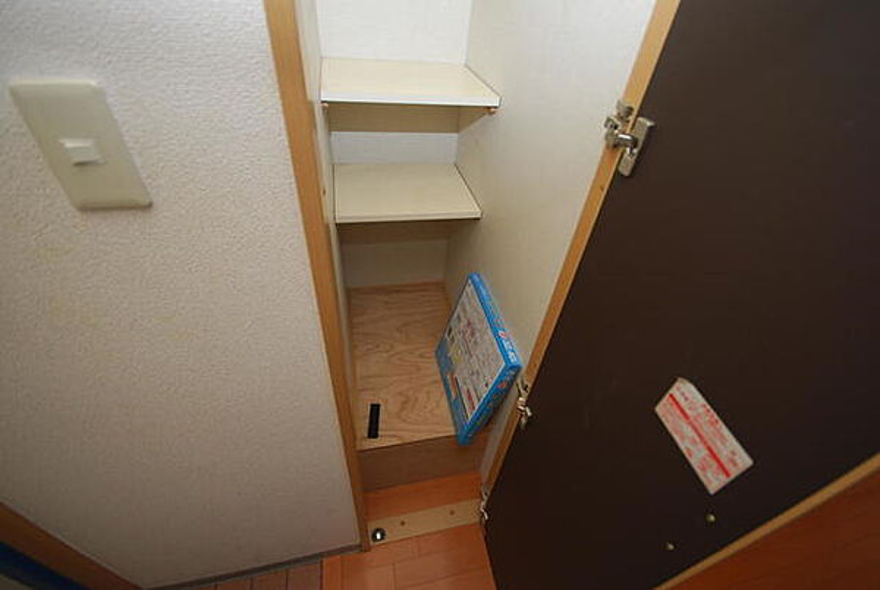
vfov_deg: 77.5
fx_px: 367
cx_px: 440
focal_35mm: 15
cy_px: 295
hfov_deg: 100.3
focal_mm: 10
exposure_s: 1/60
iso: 200
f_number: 4
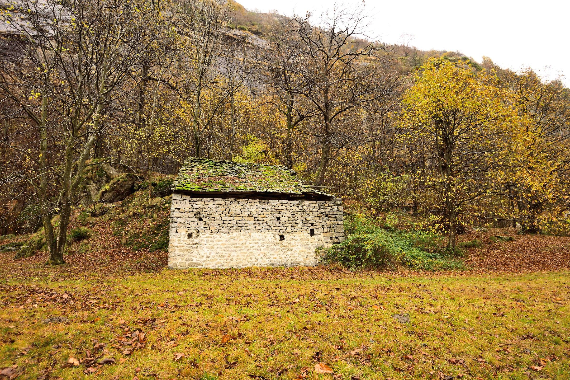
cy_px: 190
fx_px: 253
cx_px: 285
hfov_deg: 96.7
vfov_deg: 73.8
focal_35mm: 16
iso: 250
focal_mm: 16
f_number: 11
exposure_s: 1/4
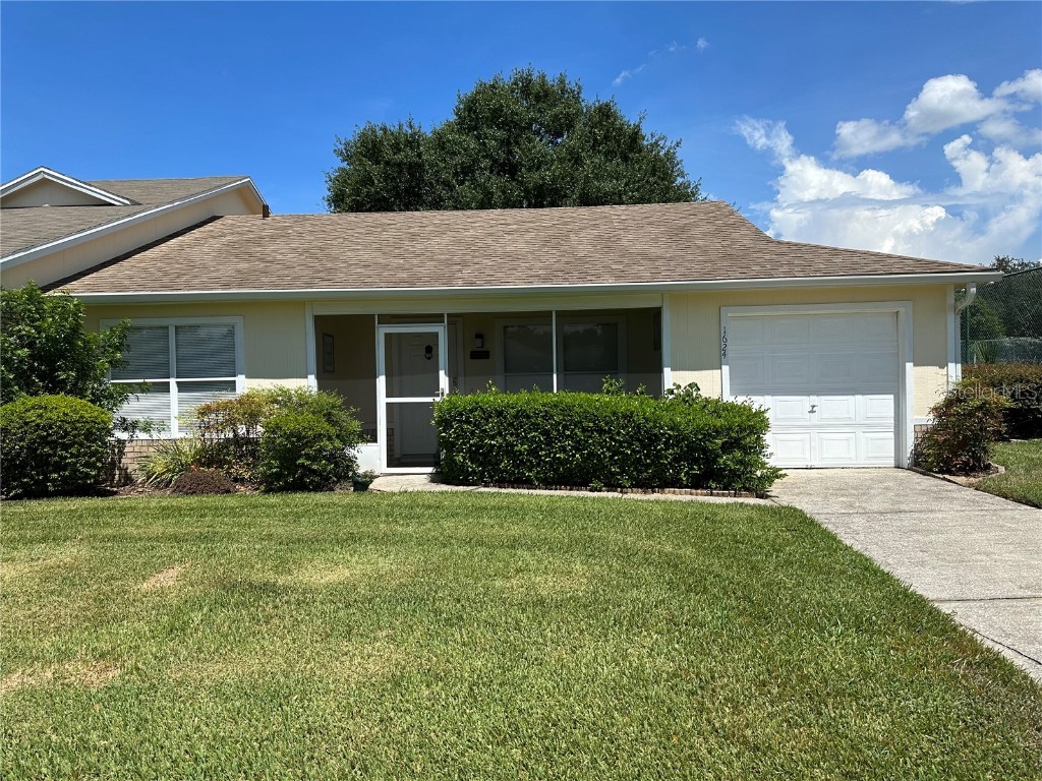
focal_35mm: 24
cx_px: 521
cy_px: 390
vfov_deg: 56.8
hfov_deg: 71.6
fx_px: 722
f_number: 1.78
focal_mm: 6.86
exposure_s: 1/5525
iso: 80
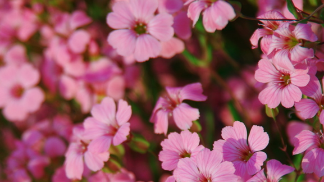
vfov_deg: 3.2
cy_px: 178
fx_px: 3220
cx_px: 128
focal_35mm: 375
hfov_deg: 5.8
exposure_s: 1/400
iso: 100
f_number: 5.6
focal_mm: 135
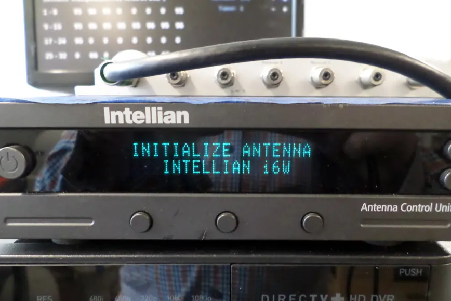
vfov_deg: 47.9
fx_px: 338
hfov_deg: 67.4
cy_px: 160
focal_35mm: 27
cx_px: 229
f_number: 2.5
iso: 400
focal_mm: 4.5
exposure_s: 1/20
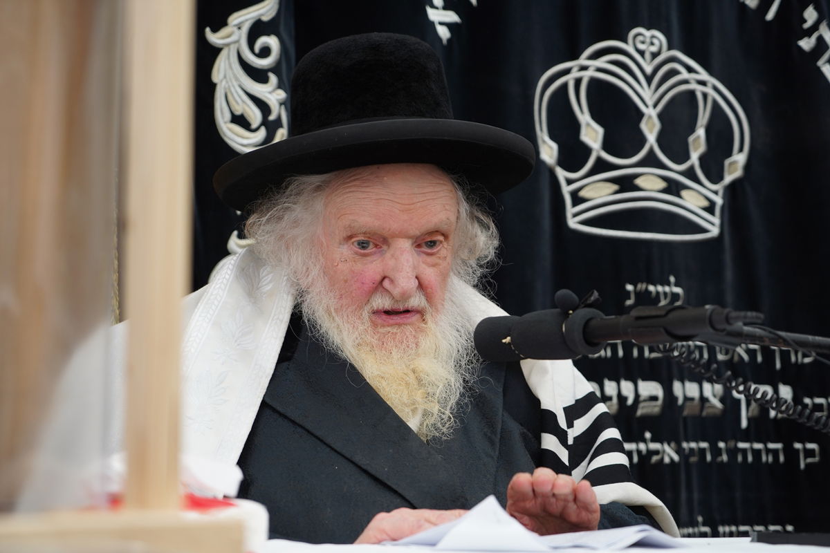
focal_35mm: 70
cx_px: 415
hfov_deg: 28.8
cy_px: 276
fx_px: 1614
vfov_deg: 19.5
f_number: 4.5
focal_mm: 70
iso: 400
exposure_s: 1/100
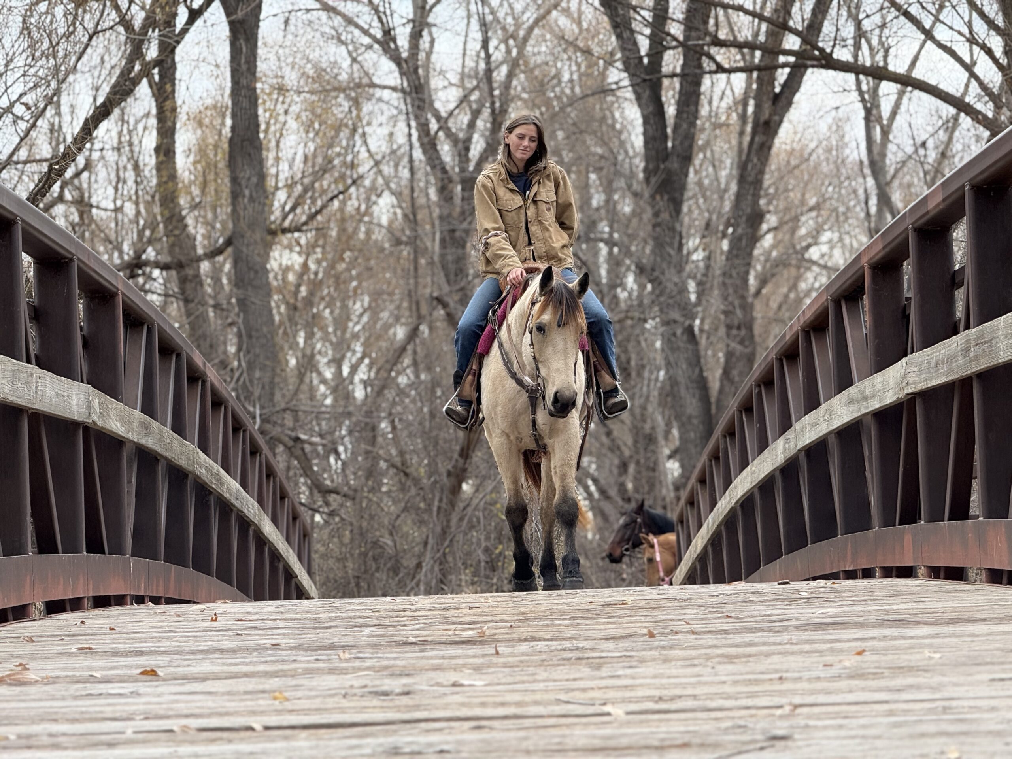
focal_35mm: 120
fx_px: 3508
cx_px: 506
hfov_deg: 16.4
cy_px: 380
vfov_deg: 12.3
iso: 64
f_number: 2.8
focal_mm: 15.66
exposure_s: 1/301
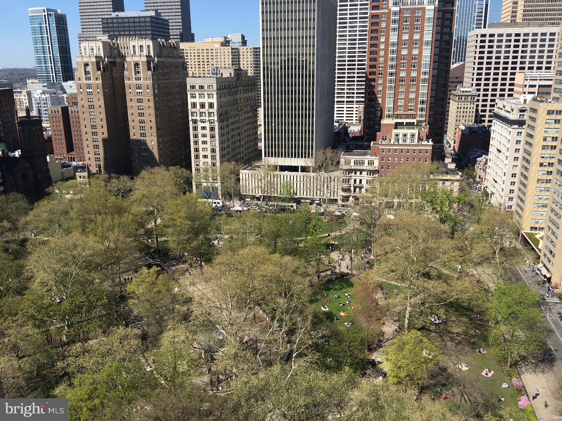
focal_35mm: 29
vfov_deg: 48.2
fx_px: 471
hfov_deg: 61.7
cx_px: 281
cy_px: 210
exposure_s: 1/1570
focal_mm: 4.15
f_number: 2.2
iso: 25
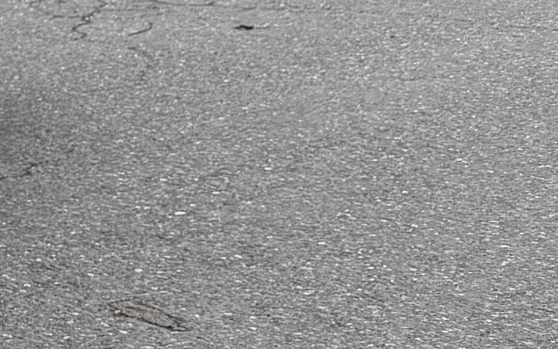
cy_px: 138
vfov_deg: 10.5
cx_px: -771
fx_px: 1901
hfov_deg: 12.9
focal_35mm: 125
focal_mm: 6.76
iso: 80
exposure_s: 1/4405
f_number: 1.78
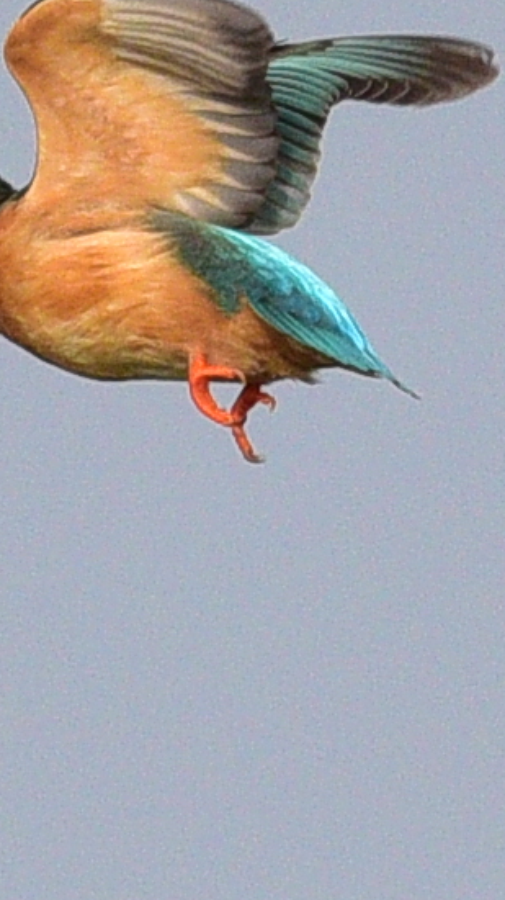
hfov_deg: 1.7
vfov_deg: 3.0
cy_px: 311
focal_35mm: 732
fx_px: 17442
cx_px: 183
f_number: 6.3
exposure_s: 1/4000
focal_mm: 300
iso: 1250
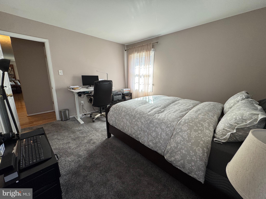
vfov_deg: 85.7
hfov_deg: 102.1
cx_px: 133
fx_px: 108
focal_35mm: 14
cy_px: 100
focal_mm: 2.22
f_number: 2.2
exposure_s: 1/99
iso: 125
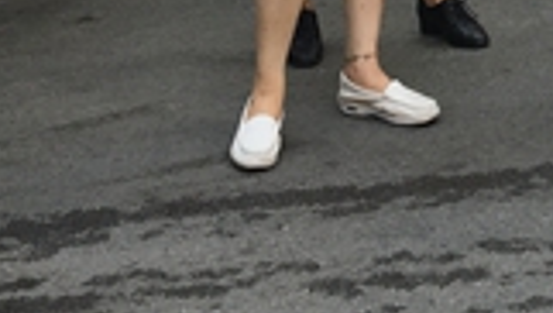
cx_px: 714
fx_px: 2011
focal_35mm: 137
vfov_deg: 8.3
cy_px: -390
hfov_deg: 15.0
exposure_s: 1/377
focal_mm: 4.15
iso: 25
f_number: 2.2
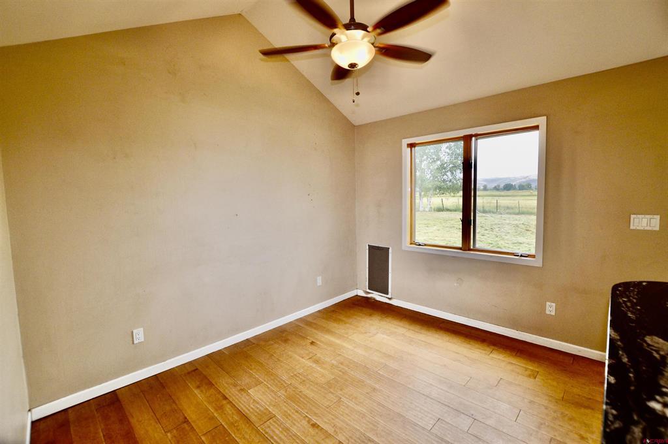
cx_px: 334
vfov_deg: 77.2
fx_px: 278
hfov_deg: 100.5
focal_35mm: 15
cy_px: 222
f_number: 5.6
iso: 400
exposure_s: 1/125
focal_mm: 10
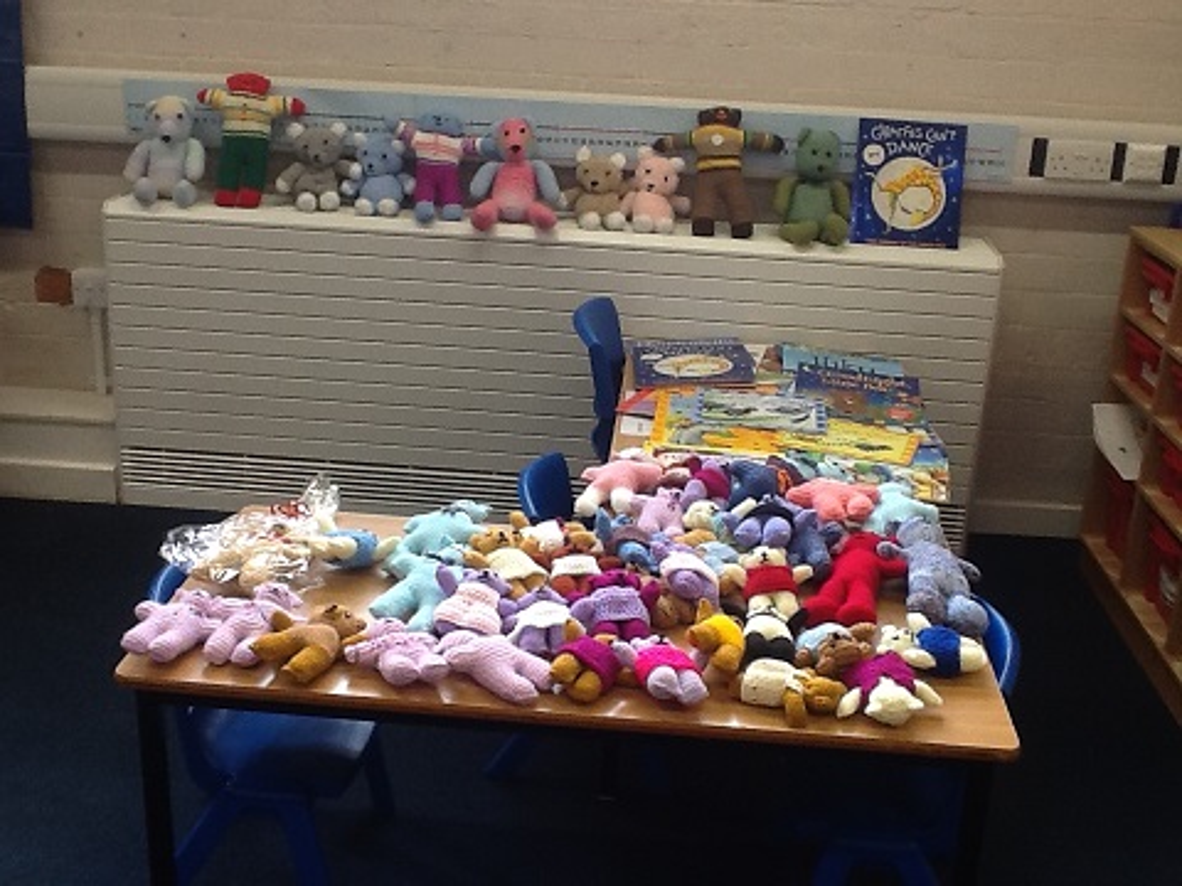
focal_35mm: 44
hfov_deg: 42.9
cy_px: 443
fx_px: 1502
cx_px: 591
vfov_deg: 32.9
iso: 50
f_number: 2.4
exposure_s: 1/60
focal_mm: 2.03
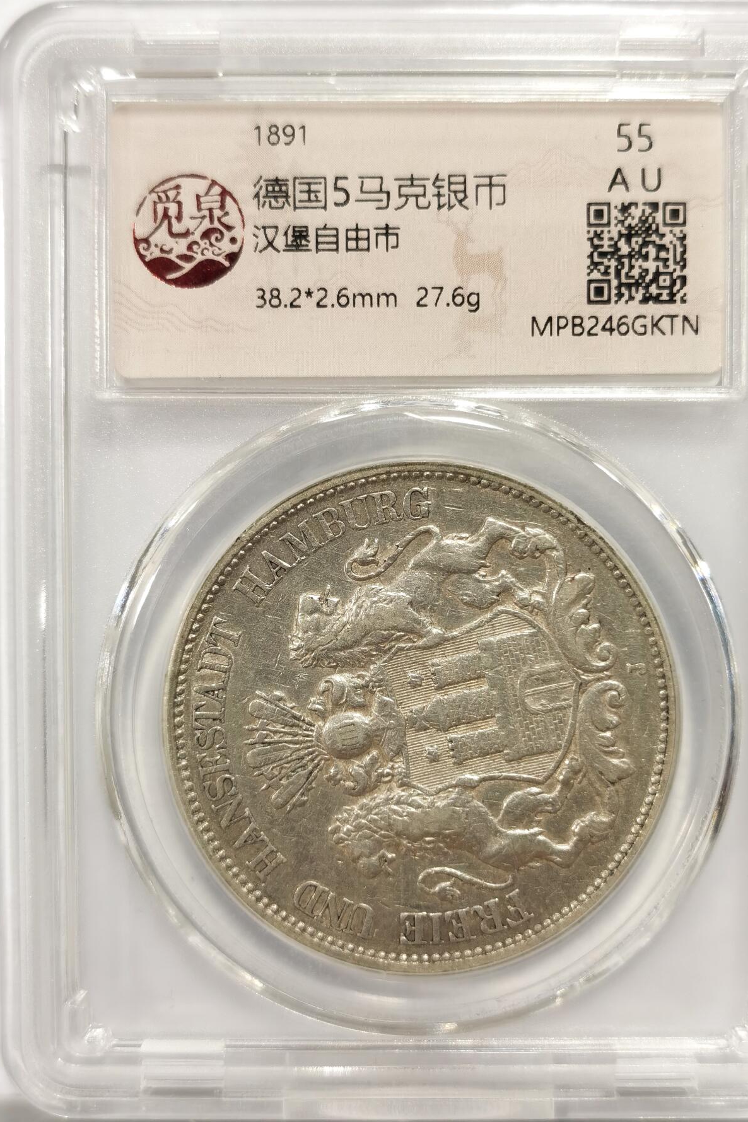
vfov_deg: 35.1
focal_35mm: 57
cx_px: 413
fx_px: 1776
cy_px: 555
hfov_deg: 23.8
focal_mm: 5.56
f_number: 16
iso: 125
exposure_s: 1/100
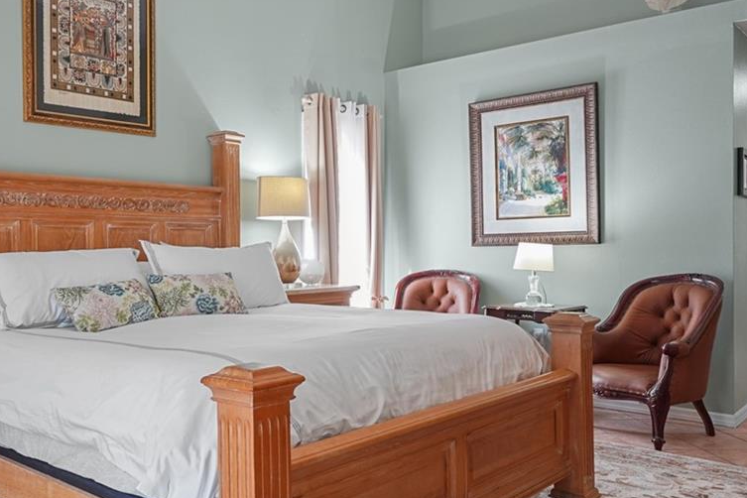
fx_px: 705
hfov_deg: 54.9
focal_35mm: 34
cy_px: 221
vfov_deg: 38.8
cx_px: 261
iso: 250
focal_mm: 16
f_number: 9
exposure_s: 1/1.67
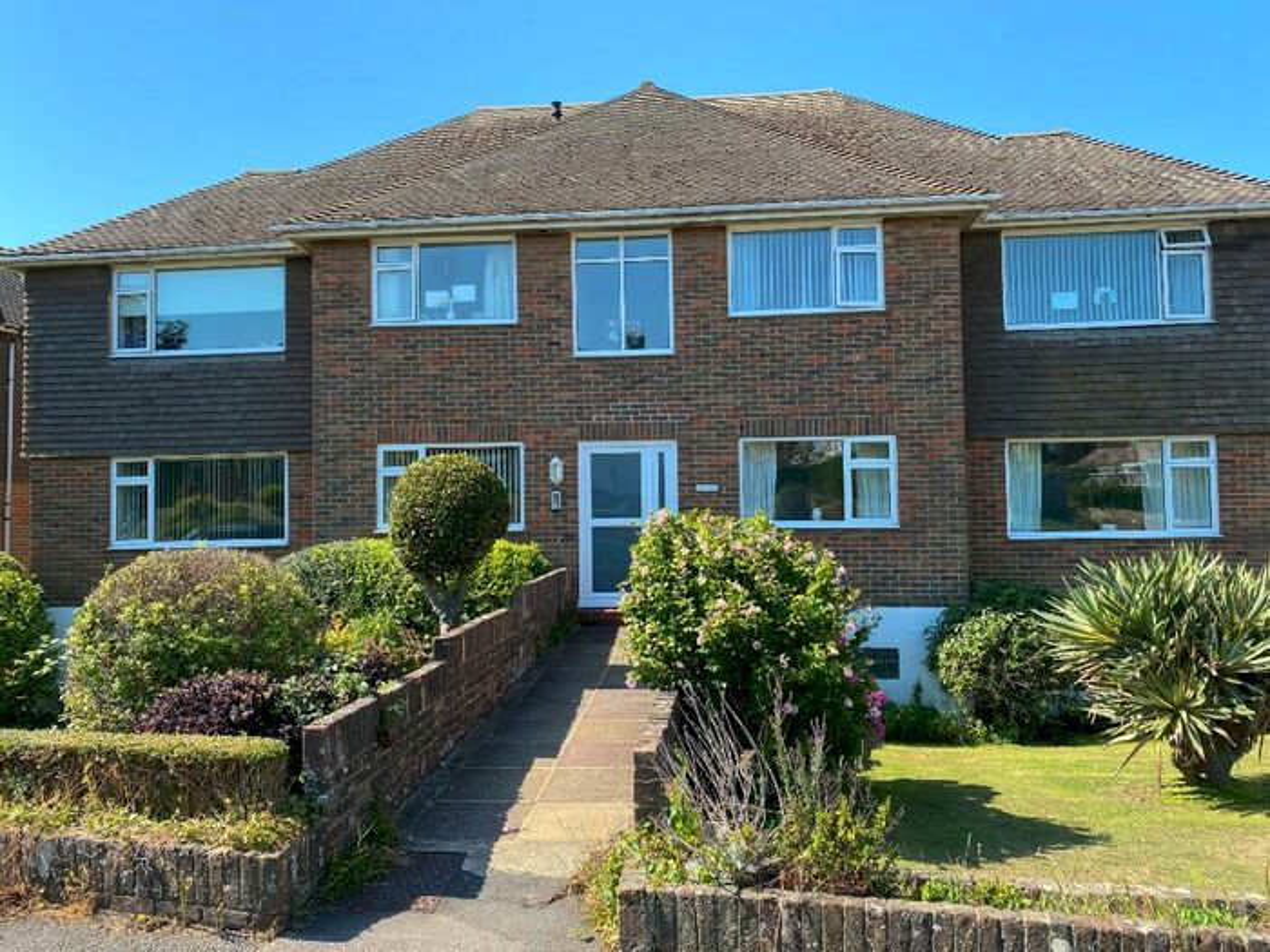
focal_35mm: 26
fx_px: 954
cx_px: 635
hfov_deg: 67.3
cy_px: 476
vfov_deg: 53.1
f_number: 1.8
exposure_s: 1/884
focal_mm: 4.25
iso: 32
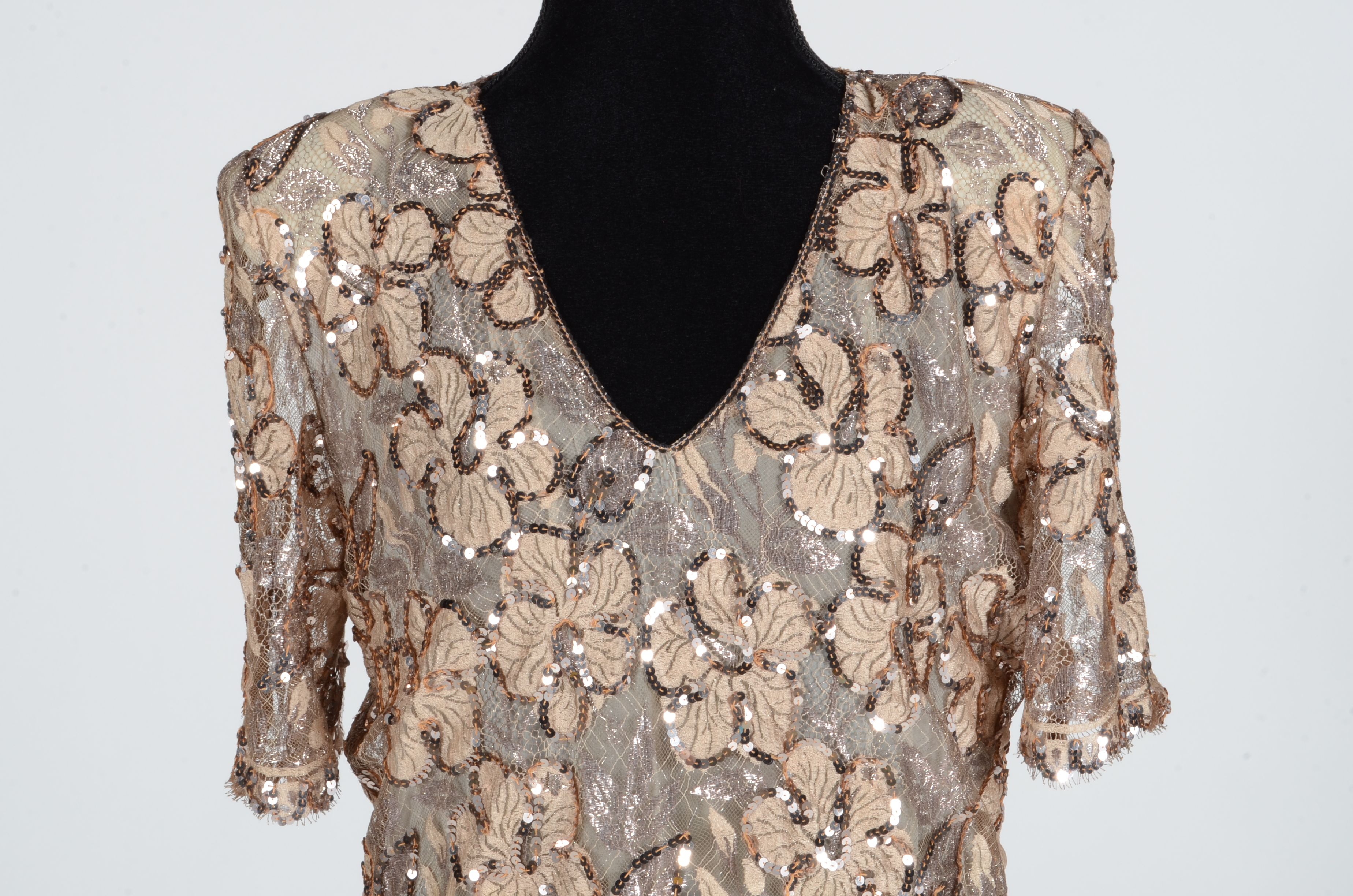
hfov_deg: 30.6
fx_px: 2475
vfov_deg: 20.5
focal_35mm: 66
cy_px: 448
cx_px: 676
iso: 200
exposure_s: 1/125
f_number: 16
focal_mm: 44
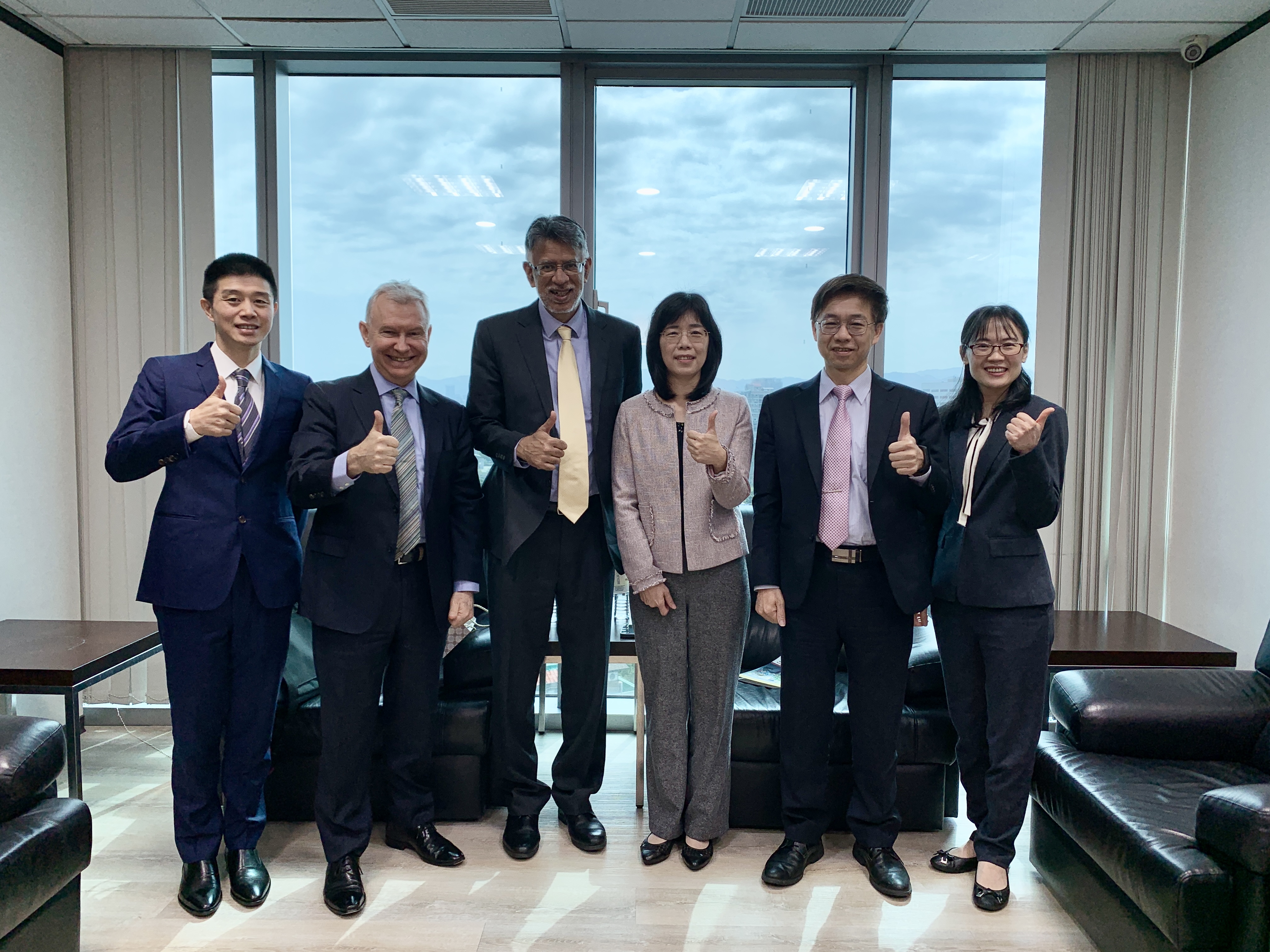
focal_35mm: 26
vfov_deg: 53.1
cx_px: 635
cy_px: 476
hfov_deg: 67.3
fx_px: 954
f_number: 1.8
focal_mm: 4.25
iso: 25
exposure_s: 1/146
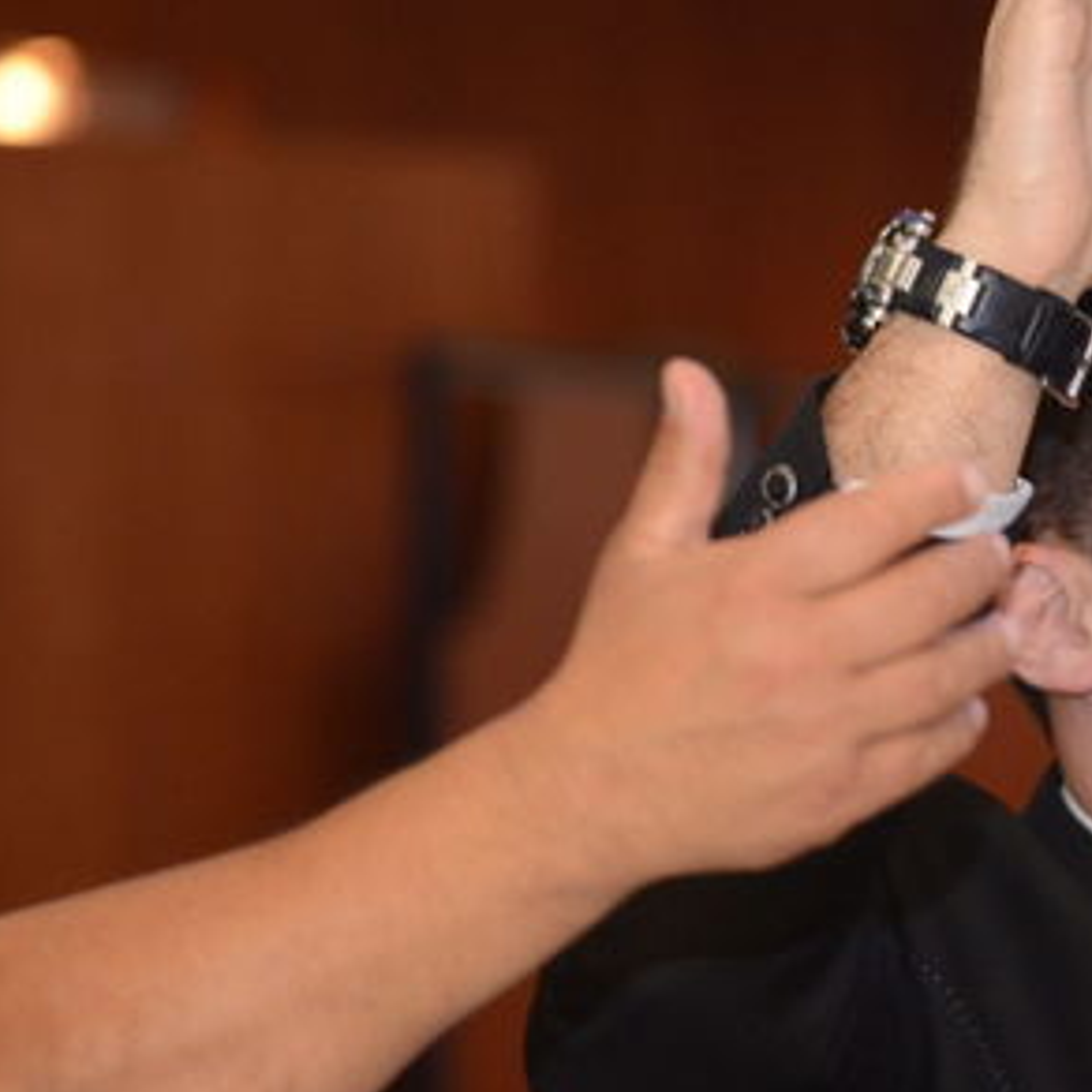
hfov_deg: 6.0
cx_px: 1365
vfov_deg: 6.0
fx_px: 10386
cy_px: 546
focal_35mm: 291
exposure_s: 1/160
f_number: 4
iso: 1600
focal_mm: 125
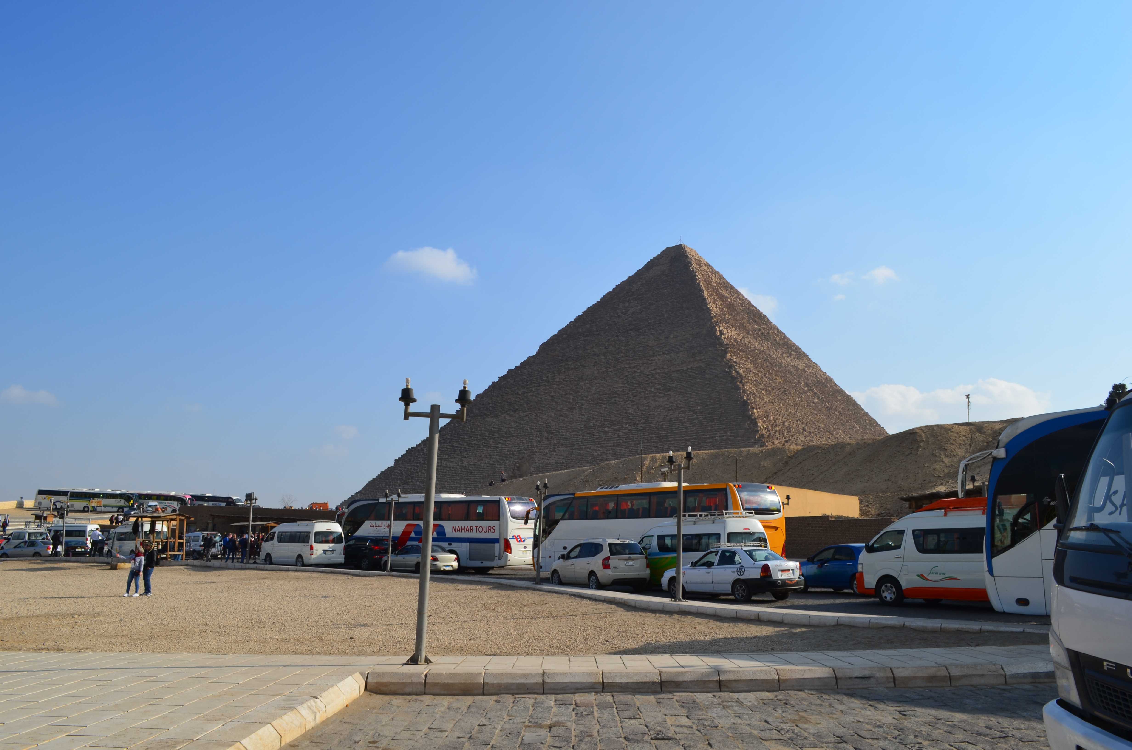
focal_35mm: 27
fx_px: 847
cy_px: 375
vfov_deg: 47.7
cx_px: 566
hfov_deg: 67.5
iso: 100
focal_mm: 18
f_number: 11
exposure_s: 1/160
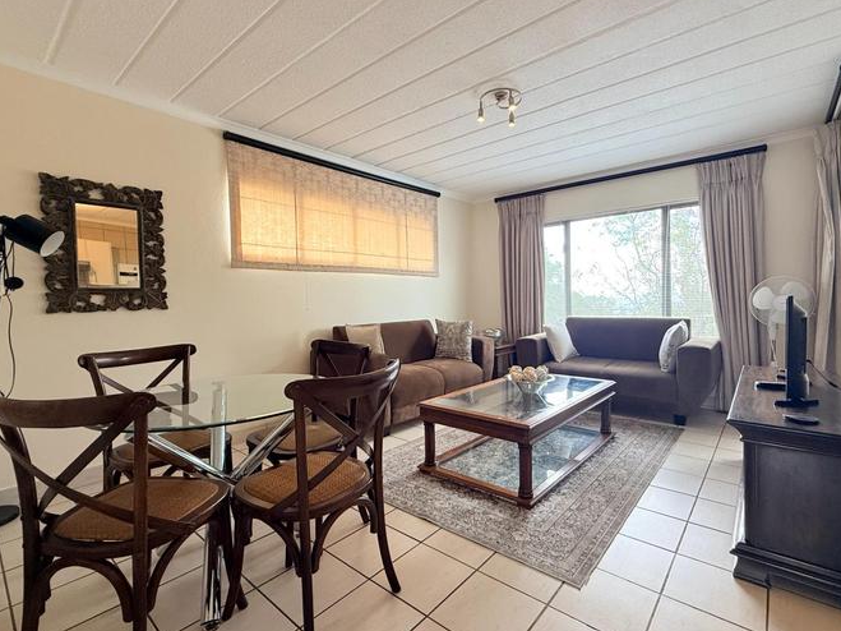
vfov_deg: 74.7
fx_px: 413
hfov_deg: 90.9
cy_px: 308
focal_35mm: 17
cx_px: 445
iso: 125
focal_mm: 2.22
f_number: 2.2
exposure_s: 1/100
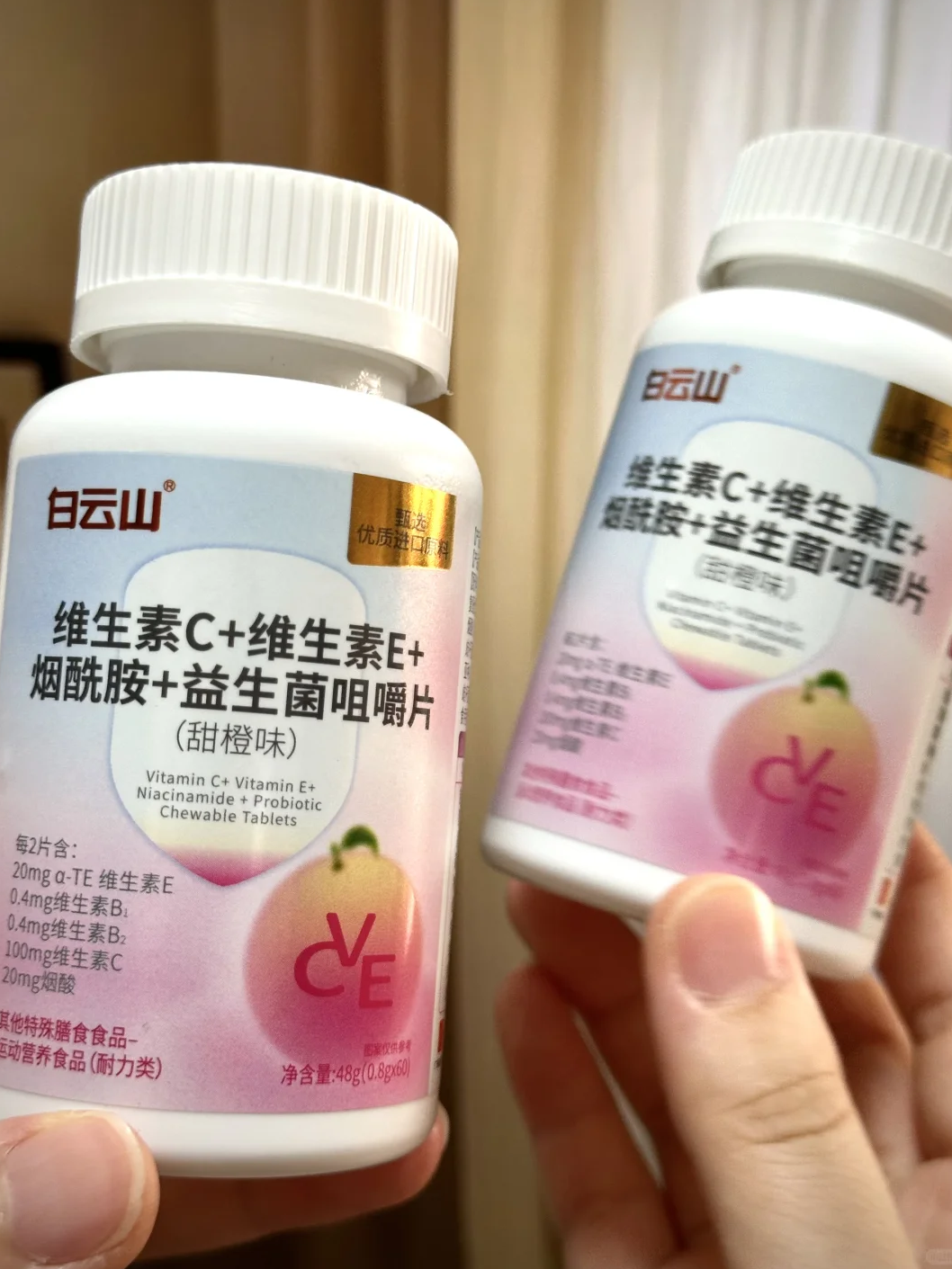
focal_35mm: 49
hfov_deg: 29.7
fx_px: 1797
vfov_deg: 38.9
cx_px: 480
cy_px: 625
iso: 80
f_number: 1.78
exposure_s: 1/62
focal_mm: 6.86
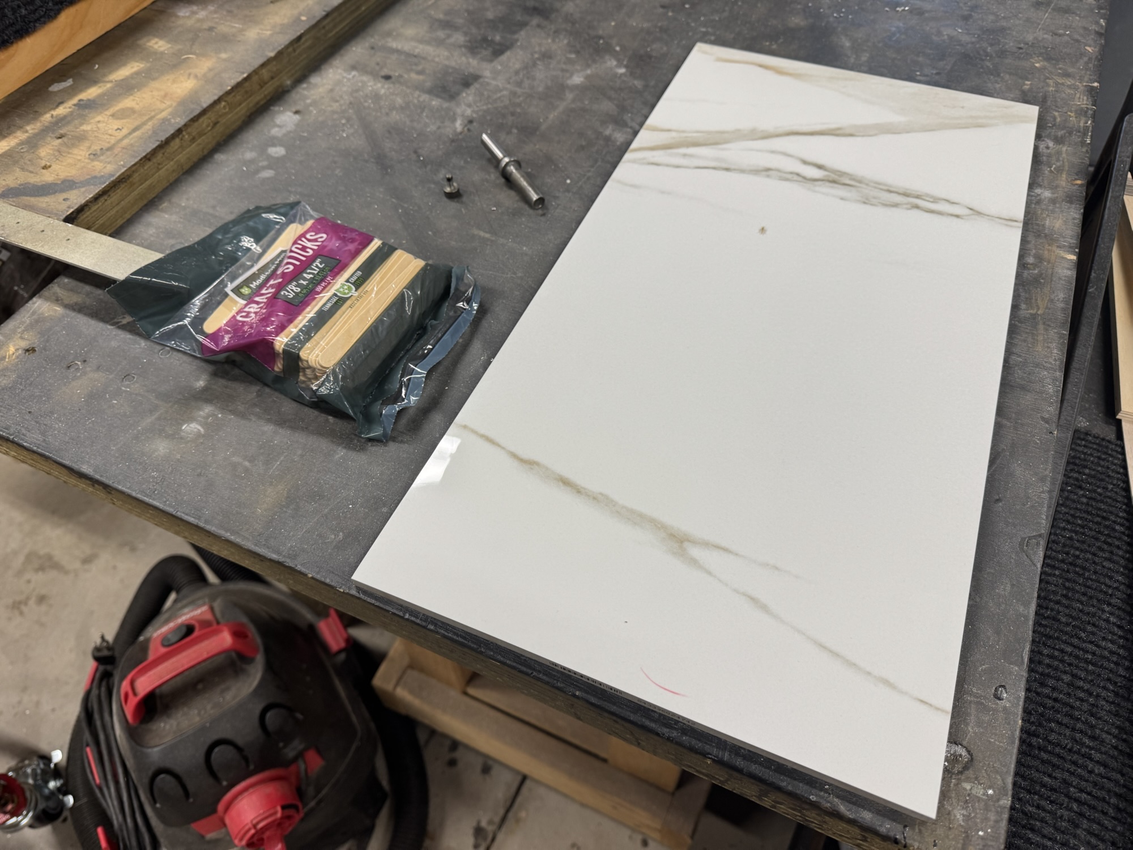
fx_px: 786
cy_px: 425
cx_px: 566
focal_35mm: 24
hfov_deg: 71.6
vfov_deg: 56.8
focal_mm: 6.76
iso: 100
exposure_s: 1/120
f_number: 1.78
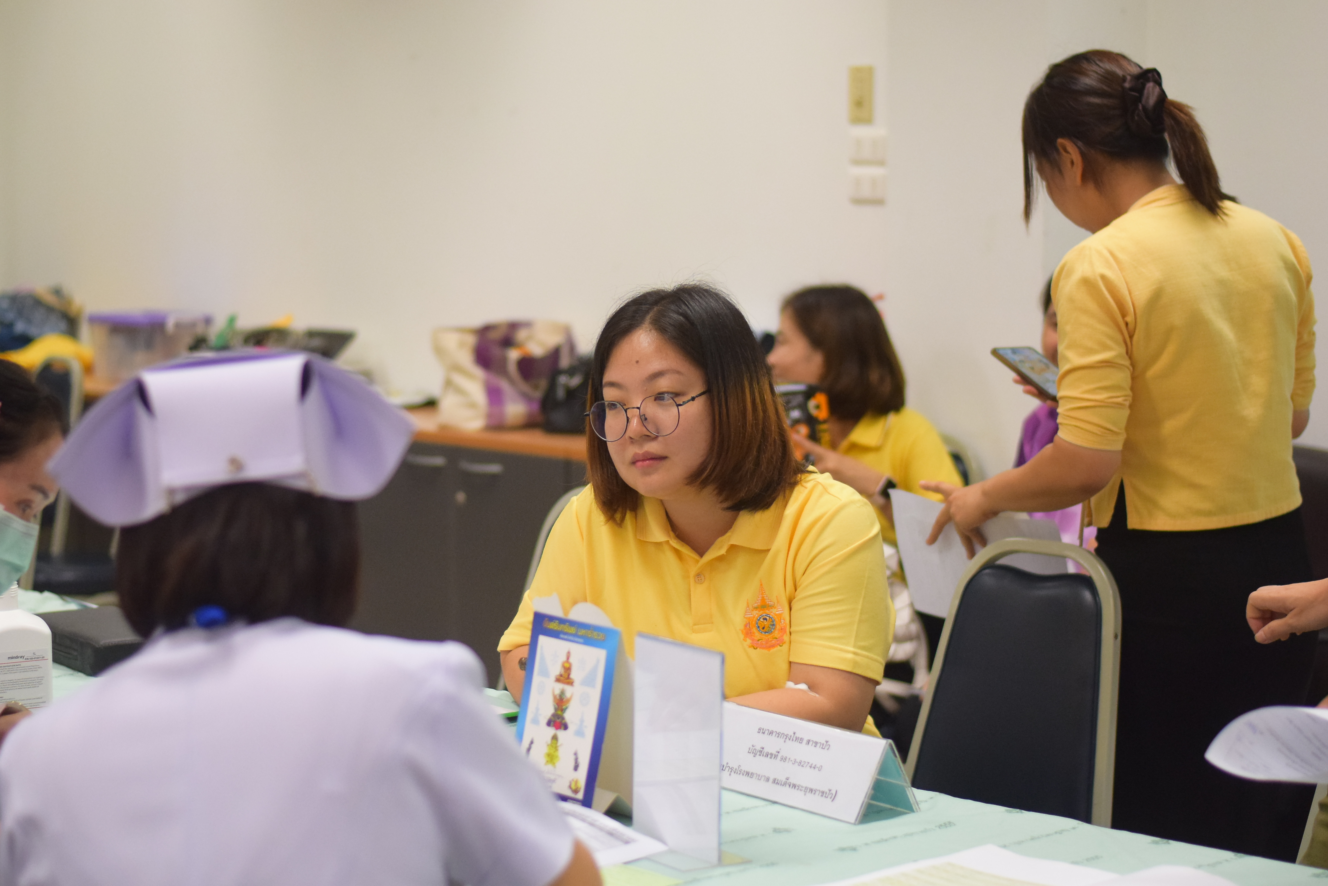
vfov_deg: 18.2
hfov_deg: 27.0
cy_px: 443
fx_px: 2767
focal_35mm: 75
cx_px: 664
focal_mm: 50
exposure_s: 1/1000
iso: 2000
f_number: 1.8
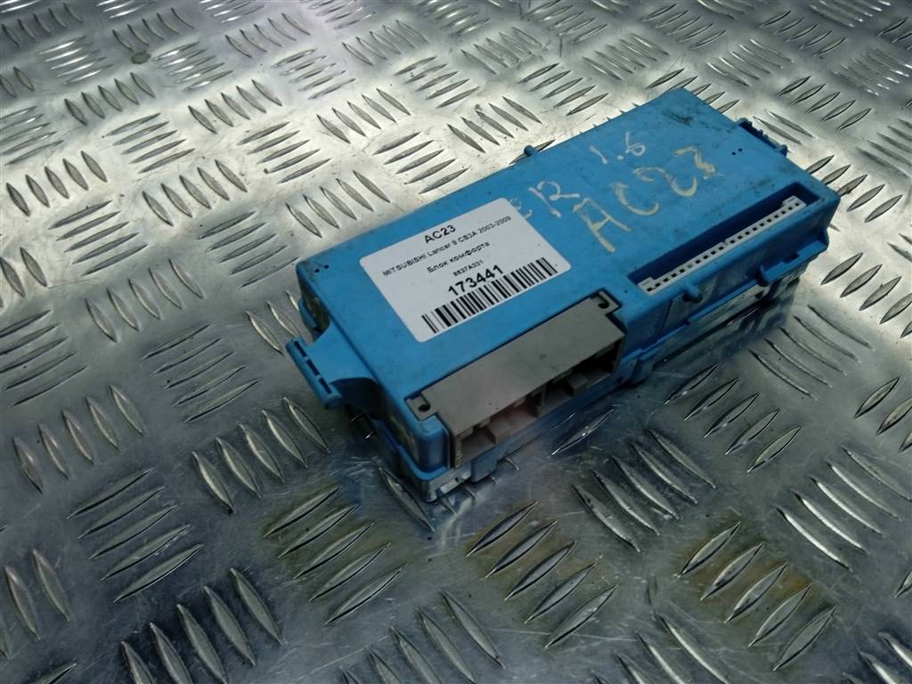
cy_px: 342
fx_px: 738
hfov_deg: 63.4
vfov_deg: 49.7
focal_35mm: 28
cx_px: 456
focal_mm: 3.43
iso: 162
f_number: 2.2
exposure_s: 1/100
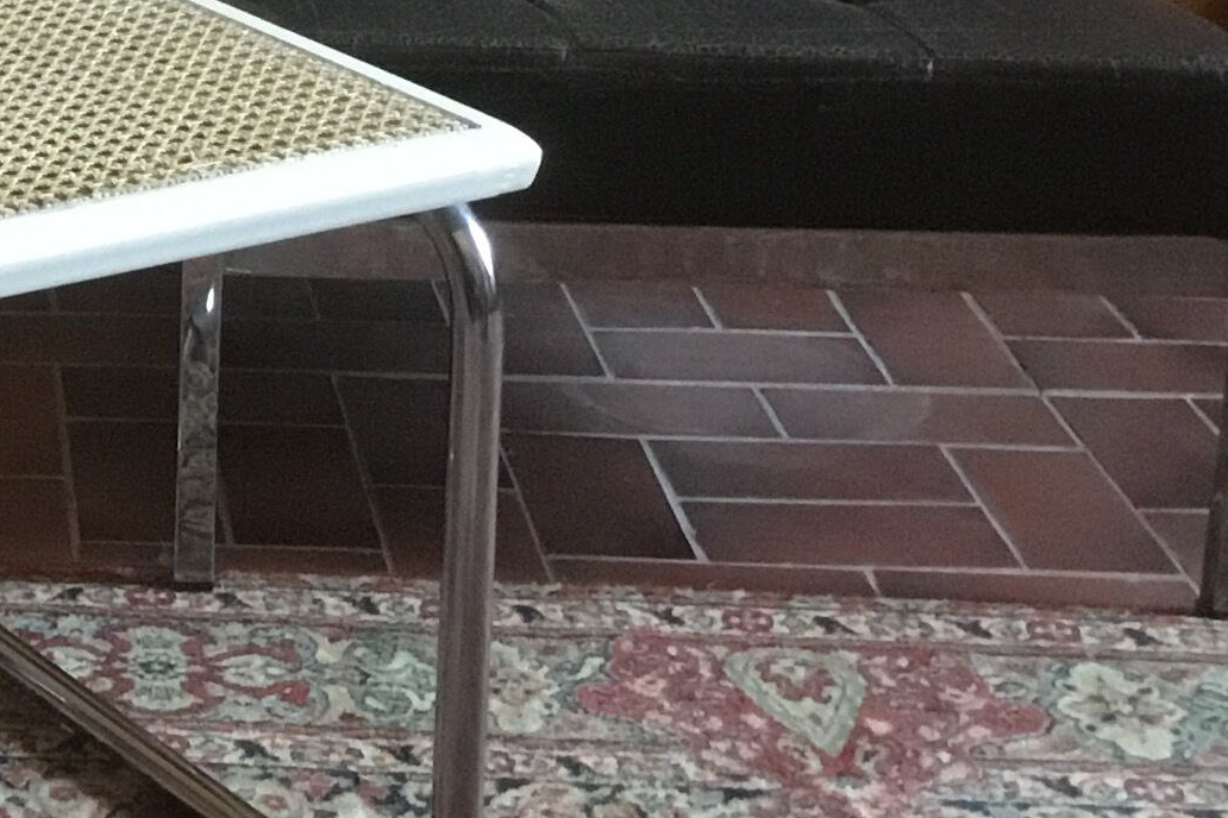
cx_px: -280
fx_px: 3479
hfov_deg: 18.8
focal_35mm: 102
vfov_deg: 13.1
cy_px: -127
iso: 400
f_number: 2.4
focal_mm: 3.3
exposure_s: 1/17
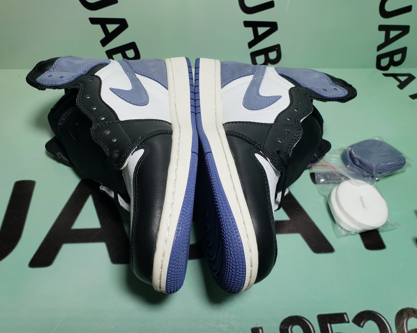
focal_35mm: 28
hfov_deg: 62.2
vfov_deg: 51.5
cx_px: 208
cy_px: 170
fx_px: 346
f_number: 2.4
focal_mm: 4.3
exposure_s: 1/194
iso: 50
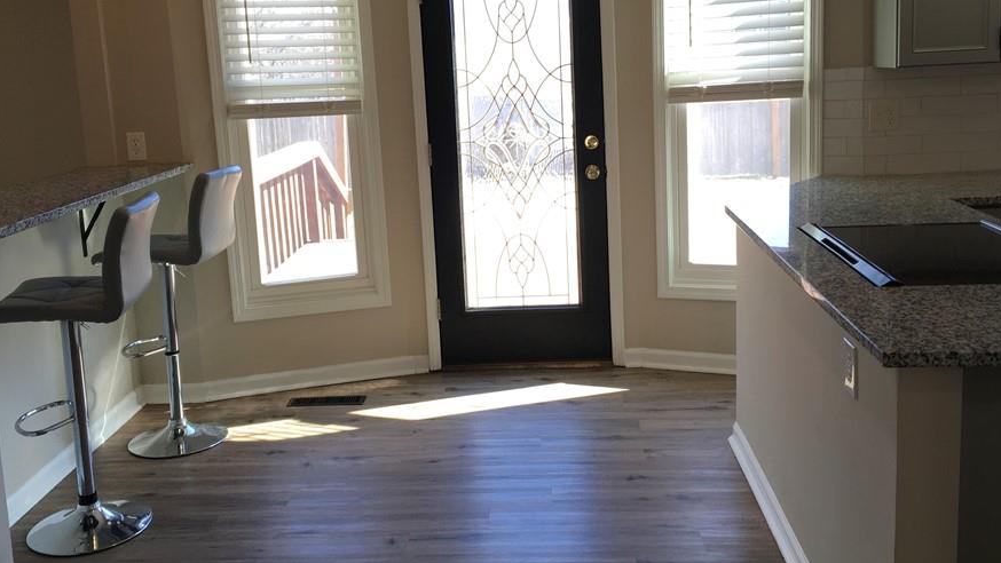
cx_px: 492
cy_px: 200
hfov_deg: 54.0
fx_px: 982
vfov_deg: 31.8
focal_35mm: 37
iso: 32
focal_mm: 4.15
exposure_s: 1/60
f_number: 2.2
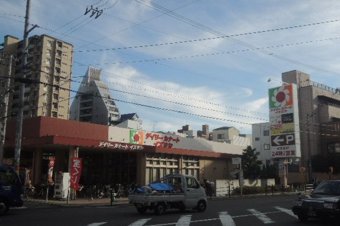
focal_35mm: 37
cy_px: 116
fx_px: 349
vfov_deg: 35.9
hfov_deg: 51.9
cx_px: 172
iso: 100
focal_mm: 6.3
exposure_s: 1/1250
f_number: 3.2
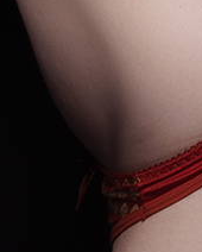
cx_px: 119
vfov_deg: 3.3
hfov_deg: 2.7
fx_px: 4362
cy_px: -168
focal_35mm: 585
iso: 100
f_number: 14
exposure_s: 1/200
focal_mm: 55
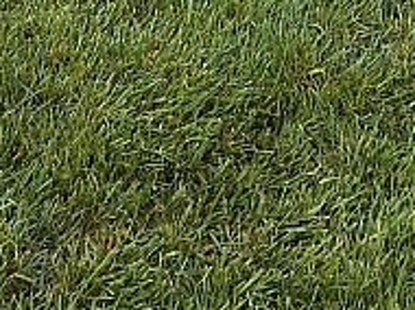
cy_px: -365
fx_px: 1485
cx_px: 59
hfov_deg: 15.8
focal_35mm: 124
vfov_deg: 10.6
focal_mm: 5.4
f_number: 1.8
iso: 80
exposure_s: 1/960
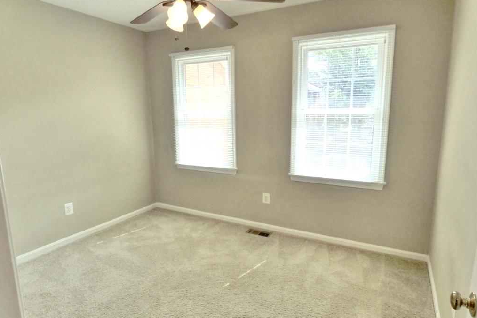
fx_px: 278
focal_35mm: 21
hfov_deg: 81.2
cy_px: 163
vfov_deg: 59.5
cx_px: 239
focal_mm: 3.58
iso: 400
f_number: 2.8
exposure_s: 1/250
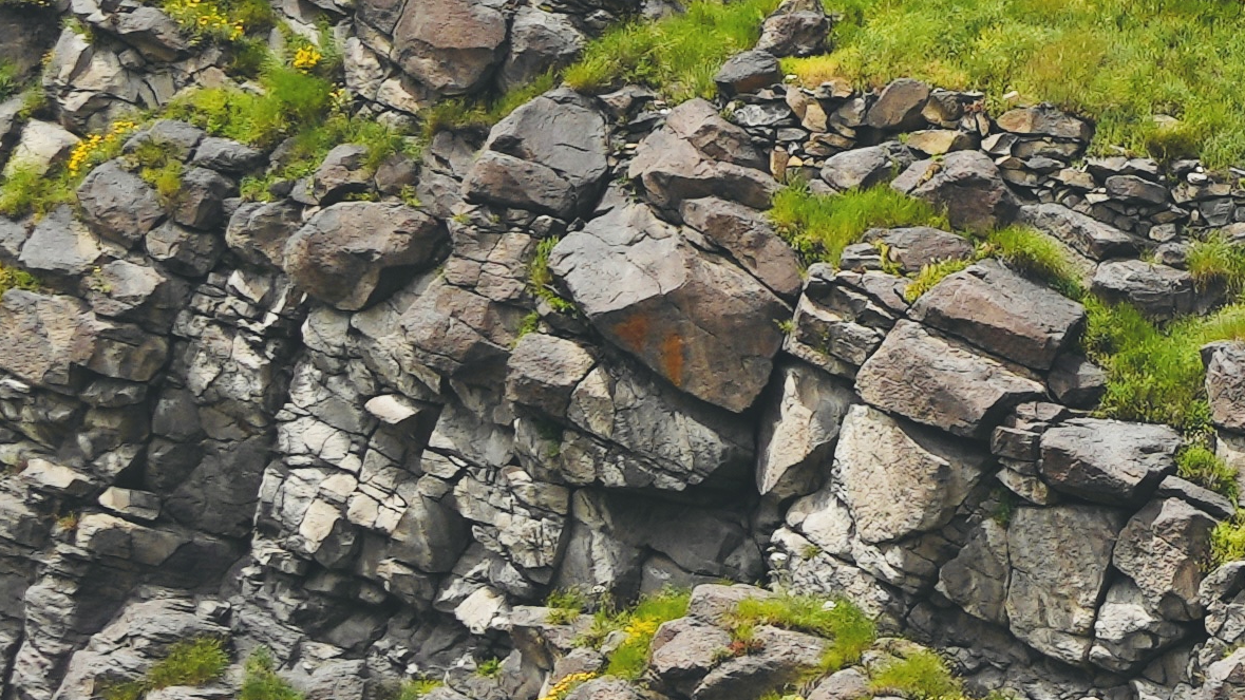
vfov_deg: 1.8
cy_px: -1252
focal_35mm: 654
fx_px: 21589
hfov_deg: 3.3
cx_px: 2581
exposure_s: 1/1000
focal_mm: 105
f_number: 5
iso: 100
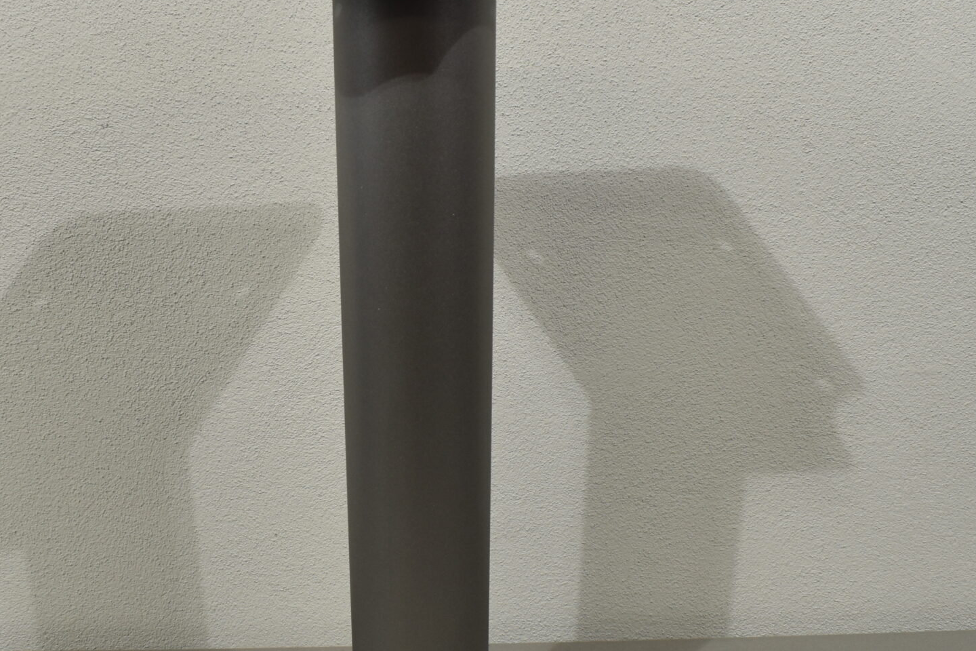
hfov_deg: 41.1
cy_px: 395
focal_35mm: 48
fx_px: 1301
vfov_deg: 28.0
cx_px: 443
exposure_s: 1/125
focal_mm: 18
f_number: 5.6
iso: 360
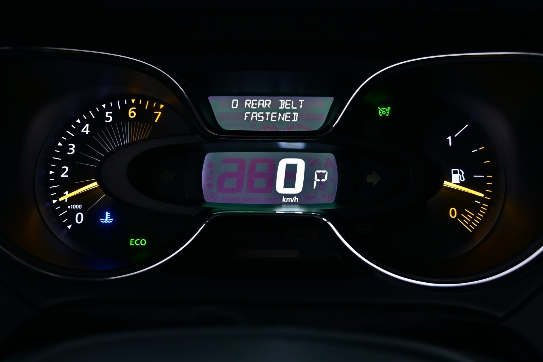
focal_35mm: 51
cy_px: 181
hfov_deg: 38.9
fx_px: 769
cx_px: 272
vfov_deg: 26.5
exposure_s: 1/13
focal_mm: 34
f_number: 5
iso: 640
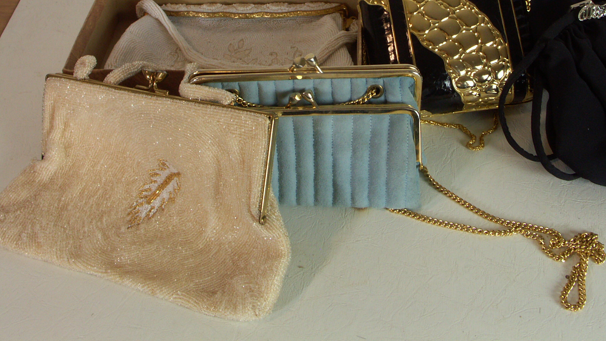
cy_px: 67
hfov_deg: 45.3
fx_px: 723
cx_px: 353
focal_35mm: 45
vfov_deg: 26.0
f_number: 7.1
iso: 100
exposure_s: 1/13
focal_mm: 8.77
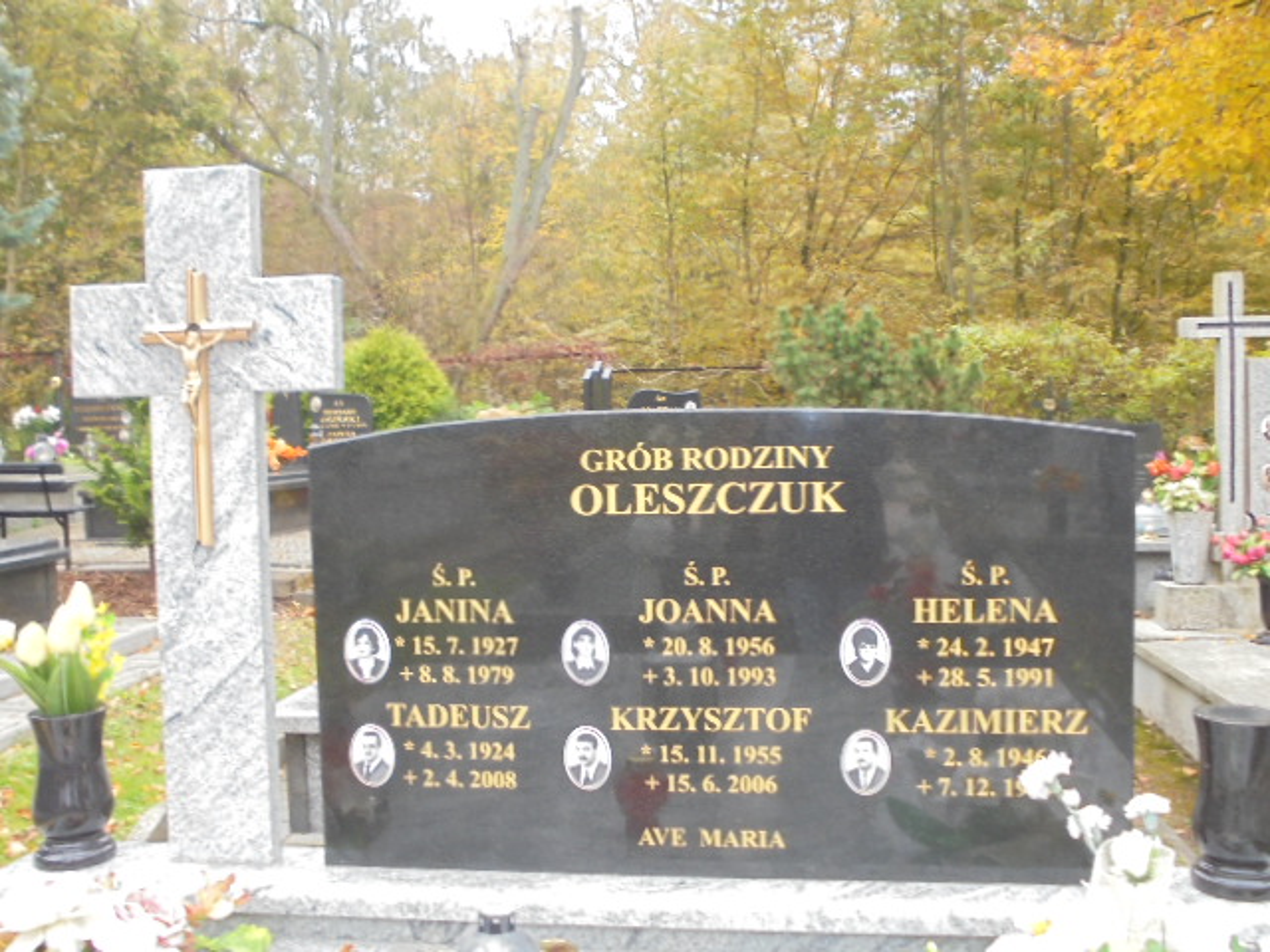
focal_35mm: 34
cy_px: 476
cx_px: 635
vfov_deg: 41.8
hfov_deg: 54.0
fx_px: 1247
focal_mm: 6.1
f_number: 4
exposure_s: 1/40
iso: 200
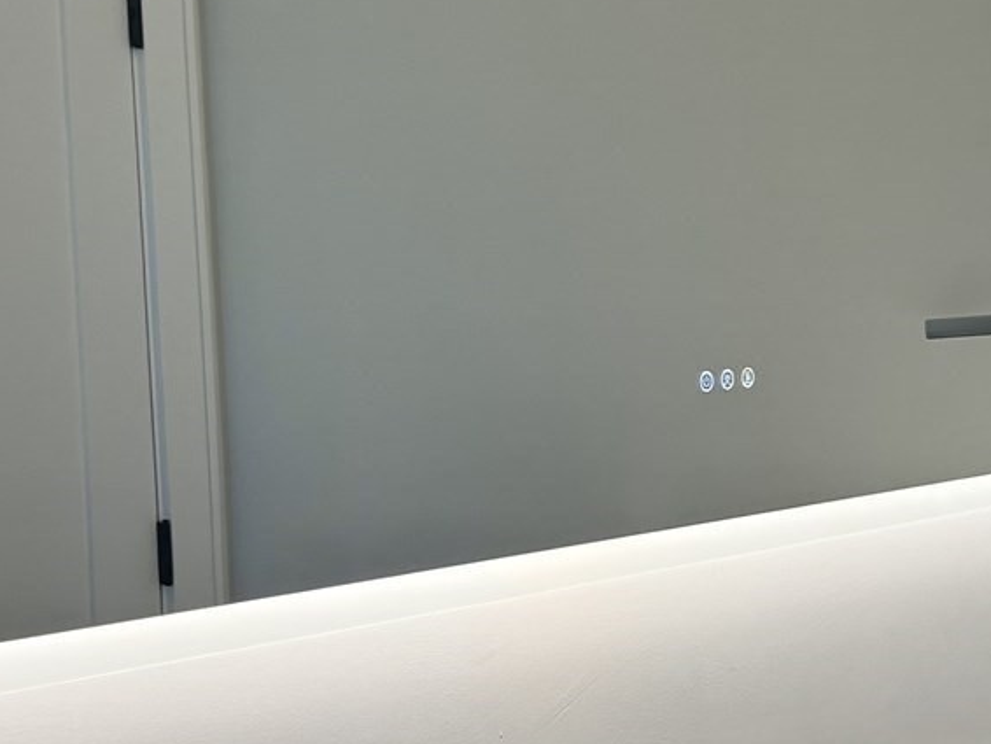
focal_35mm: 94
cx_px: 947
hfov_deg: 20.3
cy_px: 422
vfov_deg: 15.7
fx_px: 2692
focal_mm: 5.96
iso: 50
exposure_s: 1/121
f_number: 1.6
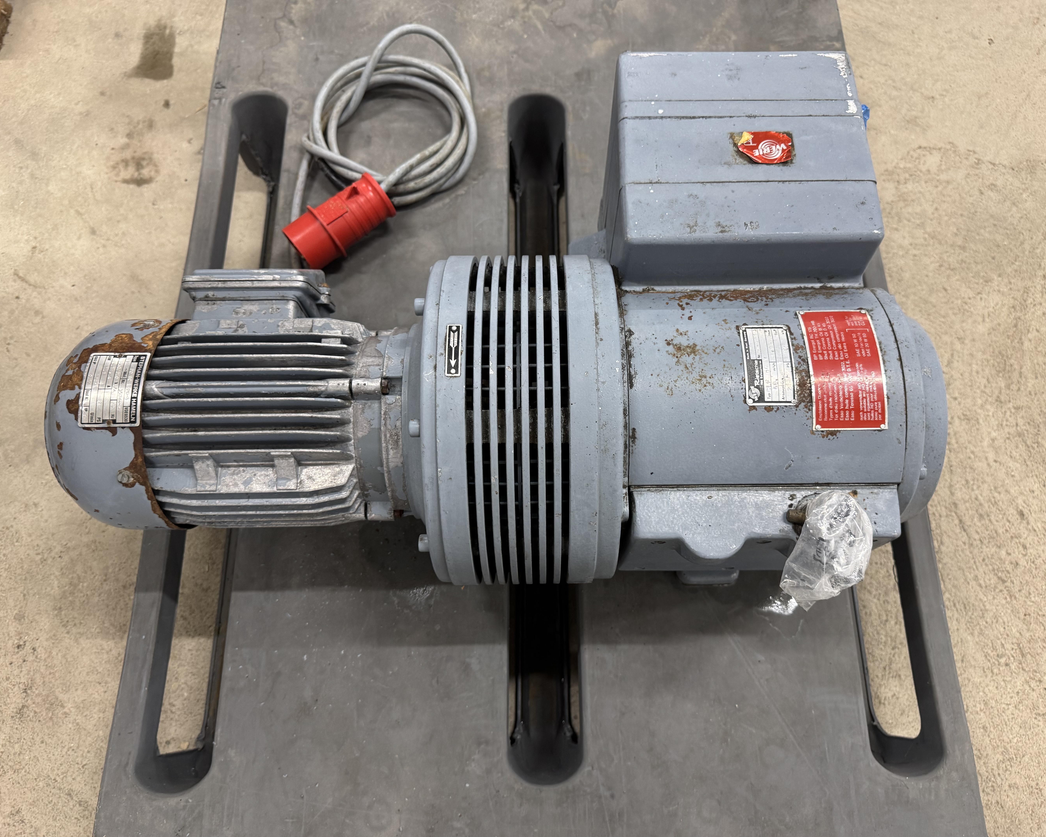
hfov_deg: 68.0
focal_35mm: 25
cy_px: 418
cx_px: 554
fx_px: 774
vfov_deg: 56.8
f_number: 1.78
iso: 250
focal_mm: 6.76
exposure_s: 1/50
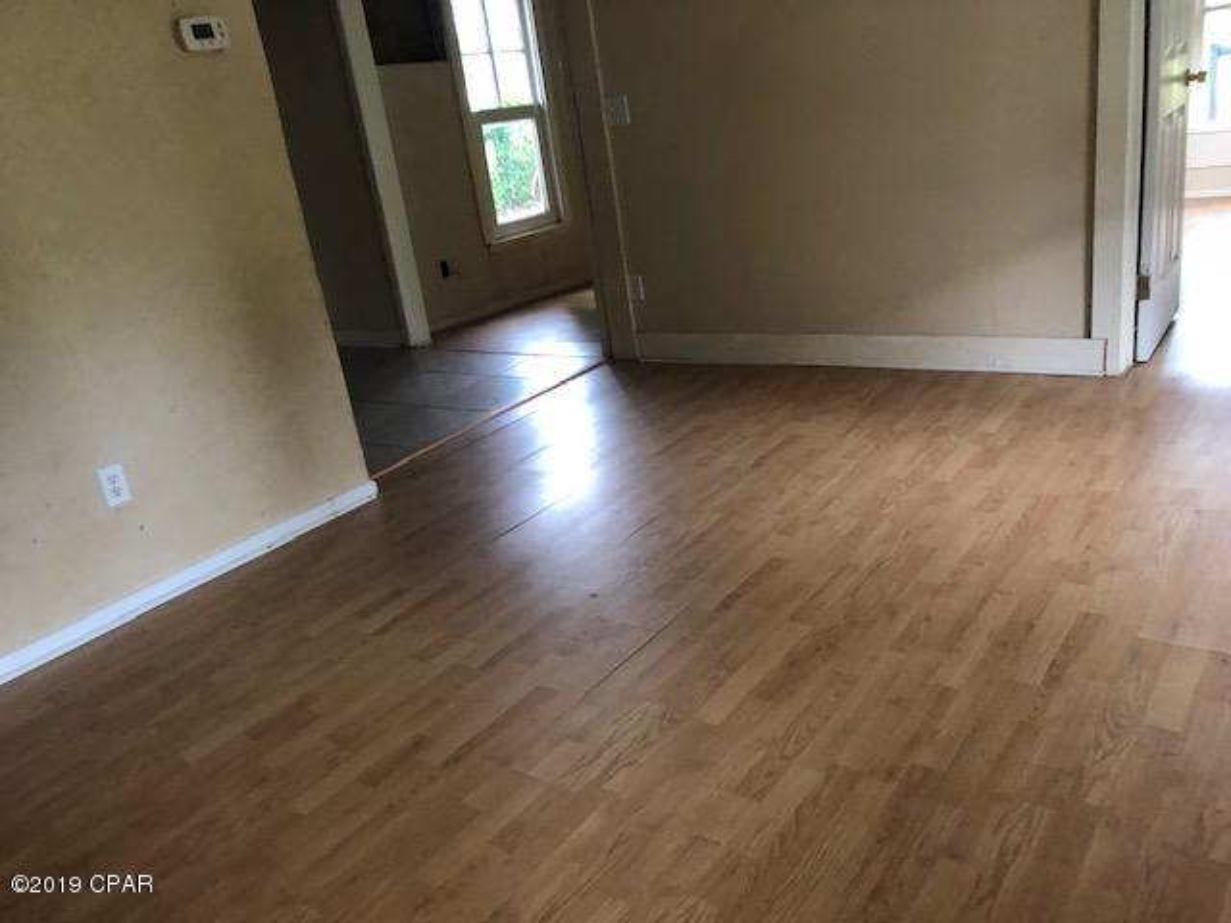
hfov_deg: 63.4
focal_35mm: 28
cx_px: 616
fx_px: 996
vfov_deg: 49.7
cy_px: 462
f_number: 1.8
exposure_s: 1/15
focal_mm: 3.99
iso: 100
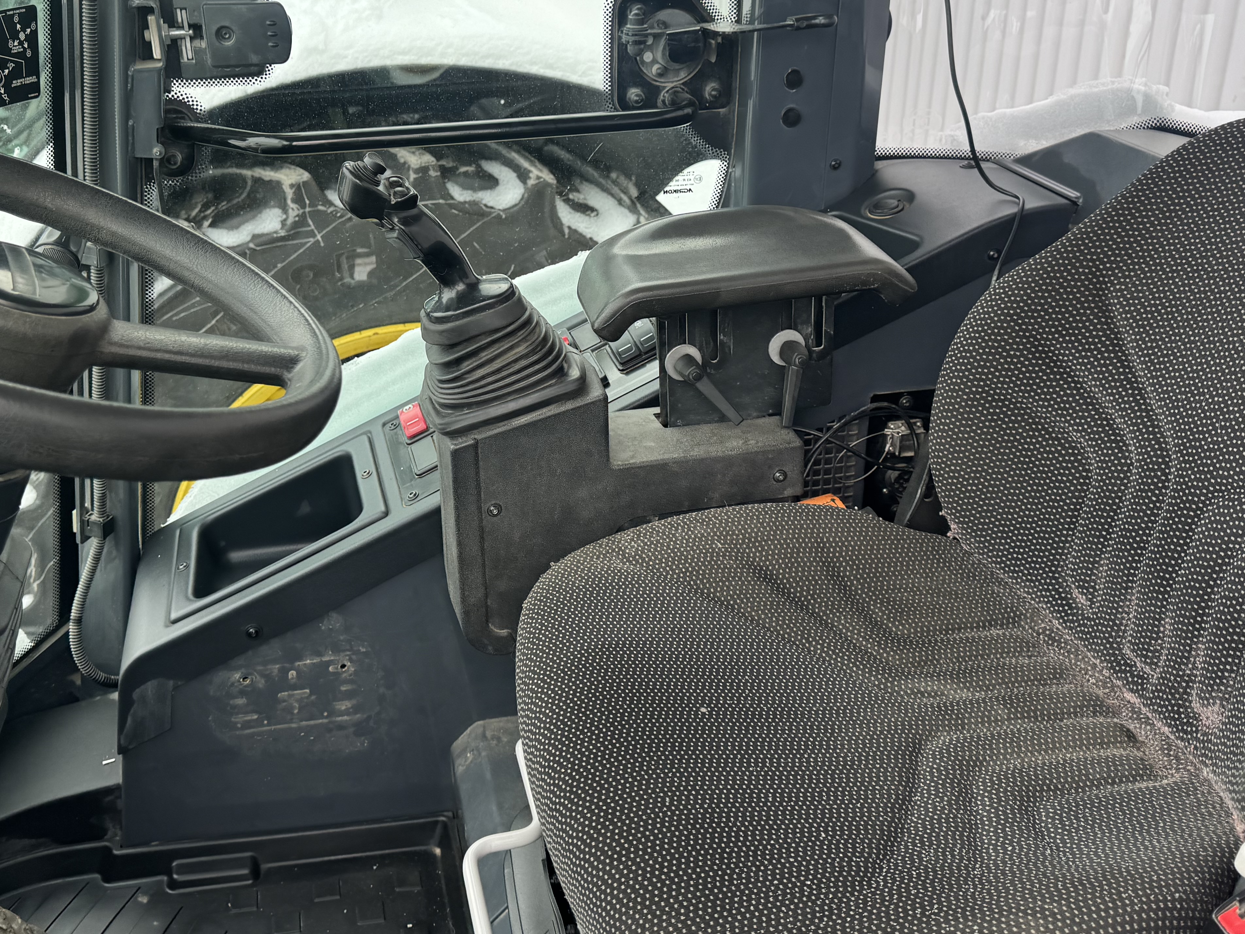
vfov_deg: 39.4
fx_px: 1295
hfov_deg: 51.2
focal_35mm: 36
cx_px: 526
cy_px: 342
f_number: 1.78
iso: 80
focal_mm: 6.76
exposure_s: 1/356
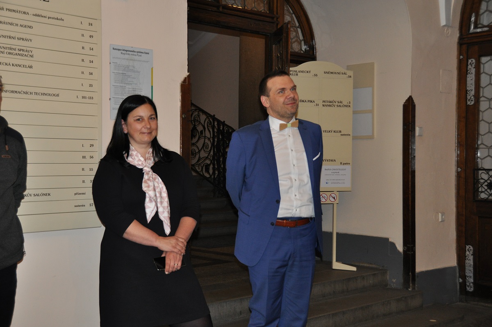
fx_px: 717
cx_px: 246
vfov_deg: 25.7
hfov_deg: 37.9
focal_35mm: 52
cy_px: 164
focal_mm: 35
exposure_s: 1/60
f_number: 4.2
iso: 800
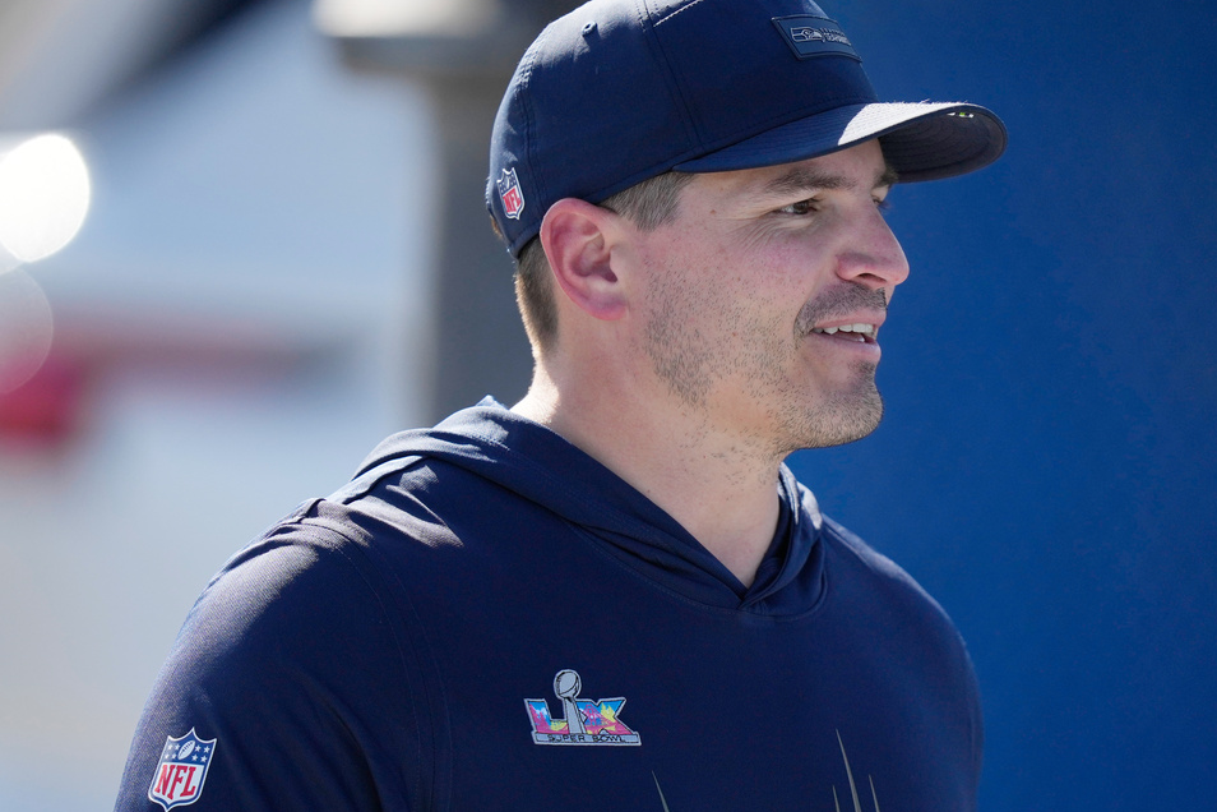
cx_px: 623
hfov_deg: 3.2
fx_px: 21769
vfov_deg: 2.1
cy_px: 386
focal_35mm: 644
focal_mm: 400
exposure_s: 1/6400
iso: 400
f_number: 2.8
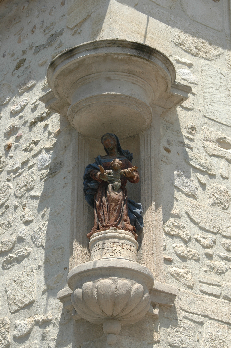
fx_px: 897
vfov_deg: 21.9
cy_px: 174
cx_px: 116
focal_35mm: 93
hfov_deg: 14.7
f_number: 8
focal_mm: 62
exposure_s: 1/500
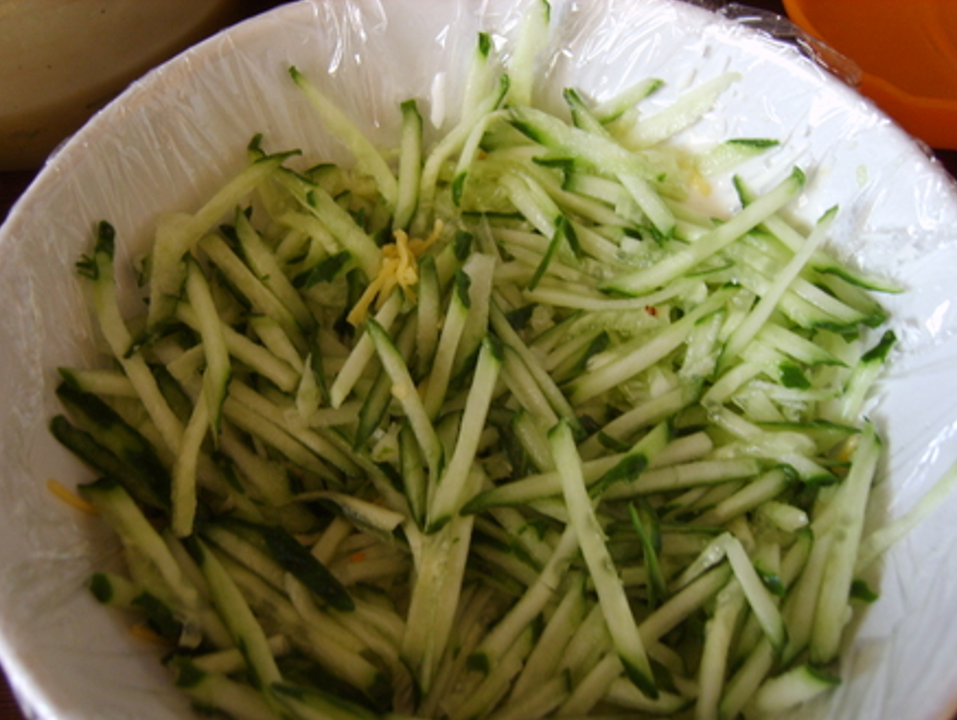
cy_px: 368
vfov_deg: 39.7
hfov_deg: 51.3
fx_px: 997
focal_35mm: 36
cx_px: 488
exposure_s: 1/10
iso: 123
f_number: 2.8
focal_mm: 7.4
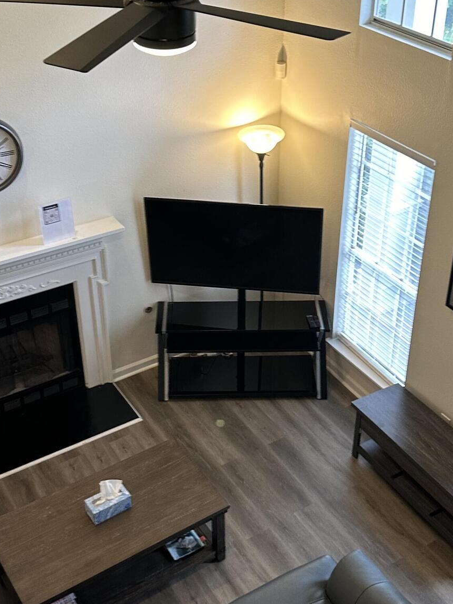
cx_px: 253
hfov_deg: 30.2
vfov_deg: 39.6
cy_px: 287
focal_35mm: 48
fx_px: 838
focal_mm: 6.86
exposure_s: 1/60
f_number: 1.78
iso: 200
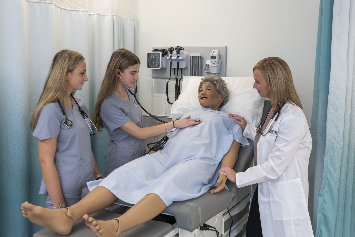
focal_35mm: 40
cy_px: 118
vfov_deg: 33.4
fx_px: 394
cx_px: 178
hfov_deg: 48.5
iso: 200
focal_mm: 40
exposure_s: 1/13
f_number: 5.6
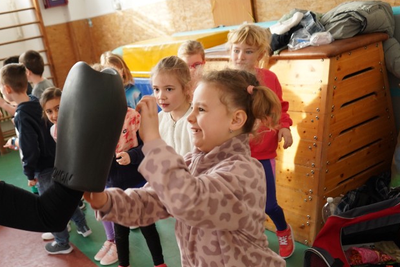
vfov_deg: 33.2
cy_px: 170
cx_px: 145
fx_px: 444
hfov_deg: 47.9
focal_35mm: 40
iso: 1600
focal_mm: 31
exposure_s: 1/250
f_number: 3.5
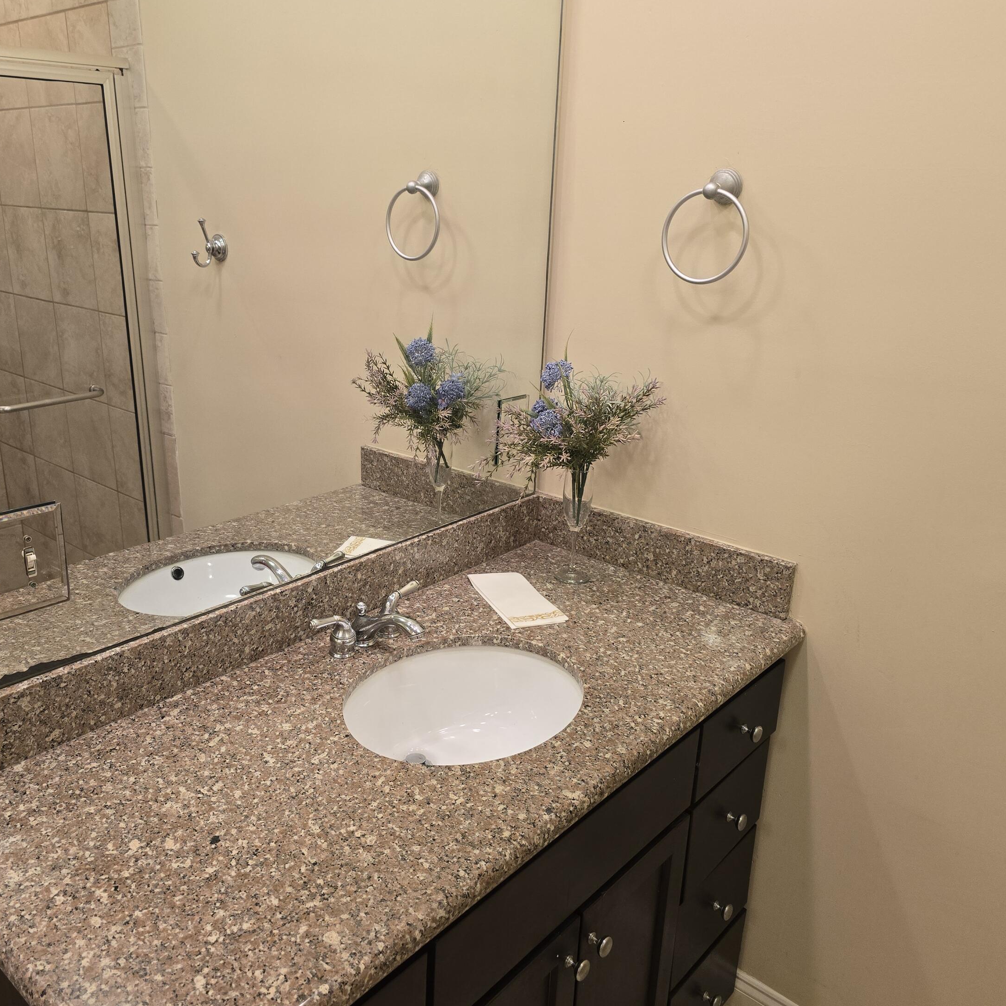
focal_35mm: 28
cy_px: 499
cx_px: 413
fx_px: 921
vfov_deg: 57.3
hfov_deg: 56.9
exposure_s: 1/120
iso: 250
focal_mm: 6.3
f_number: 1.7
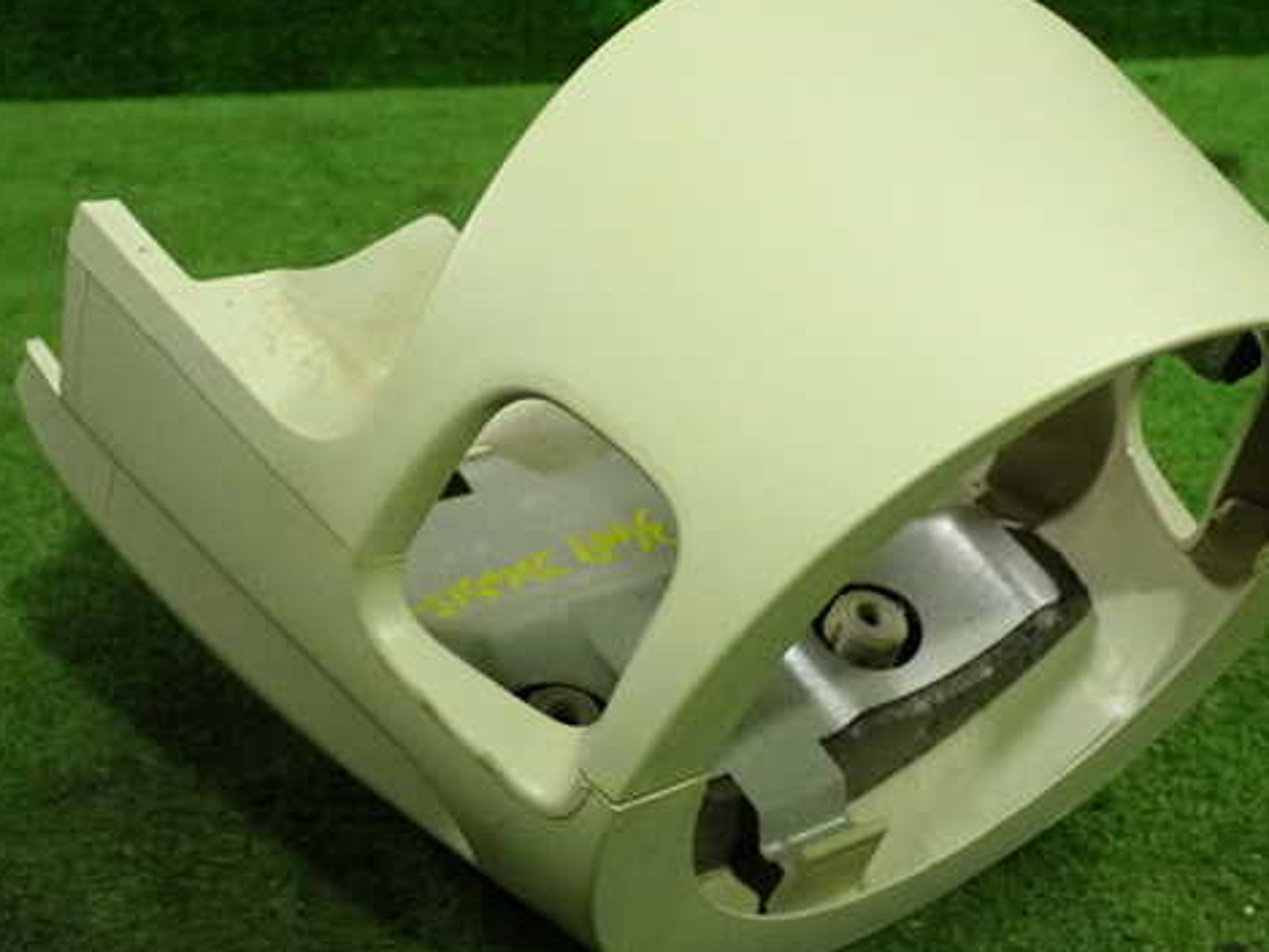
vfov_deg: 22.9
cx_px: 666
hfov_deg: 30.3
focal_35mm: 64
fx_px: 2347
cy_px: 446
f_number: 3.2
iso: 1600
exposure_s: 1/125
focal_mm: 9.01
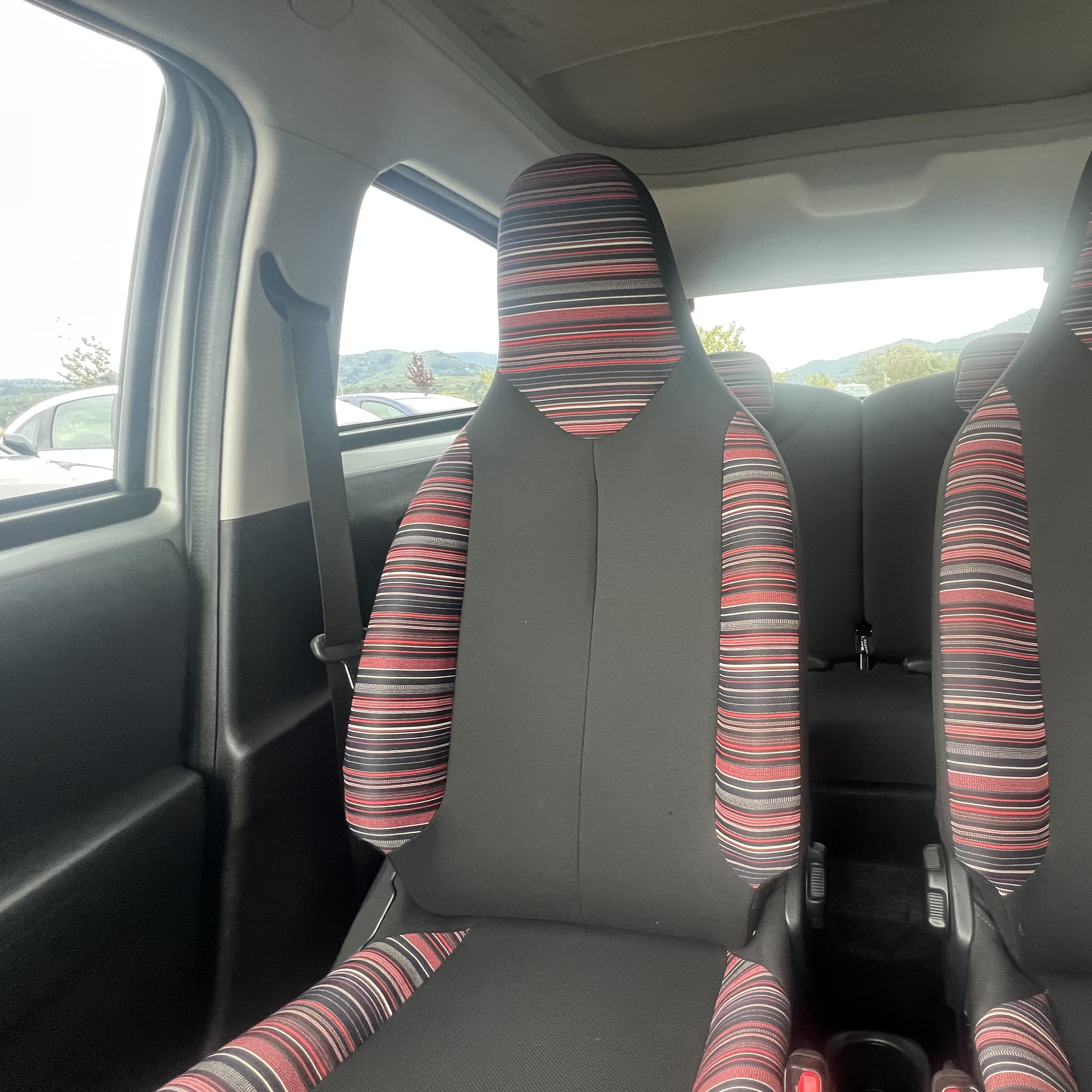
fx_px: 571
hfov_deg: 83.6
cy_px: 565
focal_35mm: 16
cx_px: 750
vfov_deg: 87.4
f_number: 1.8
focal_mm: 1.57
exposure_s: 1/94
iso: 250
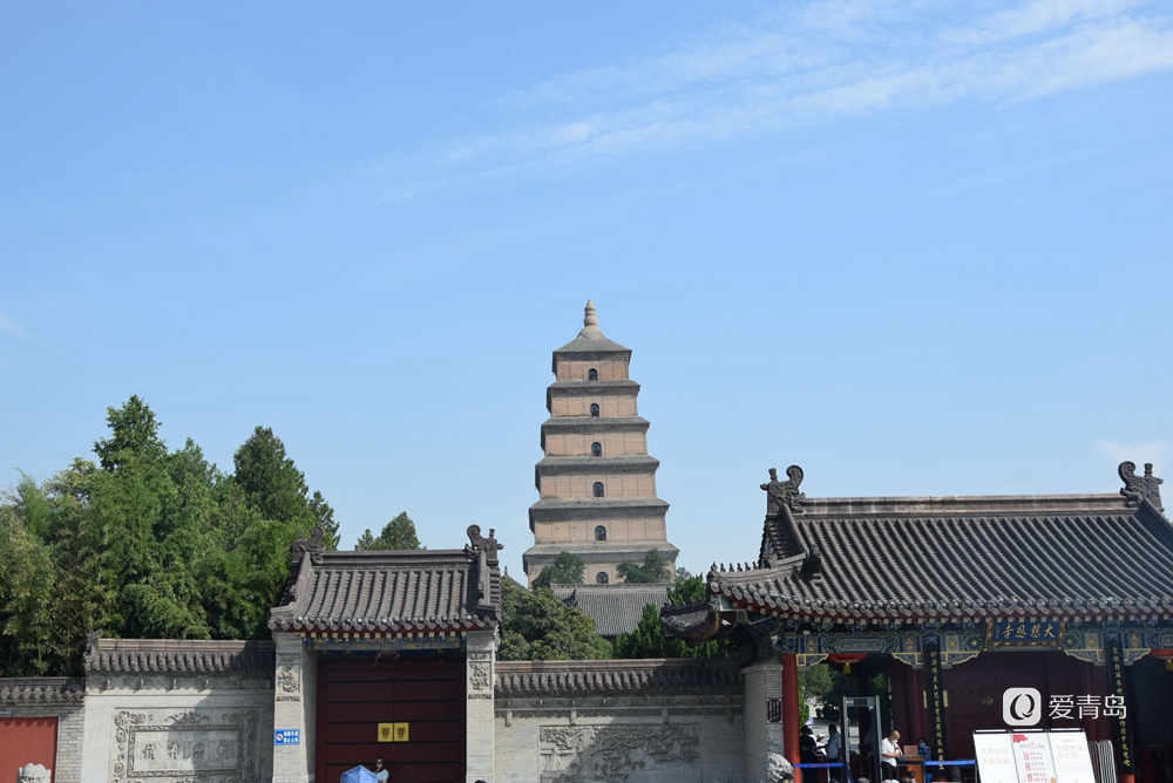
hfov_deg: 46.4
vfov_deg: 31.9
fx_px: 1369
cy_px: 392
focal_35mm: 42
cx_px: 586
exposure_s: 1/320
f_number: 9
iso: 200
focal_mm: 28
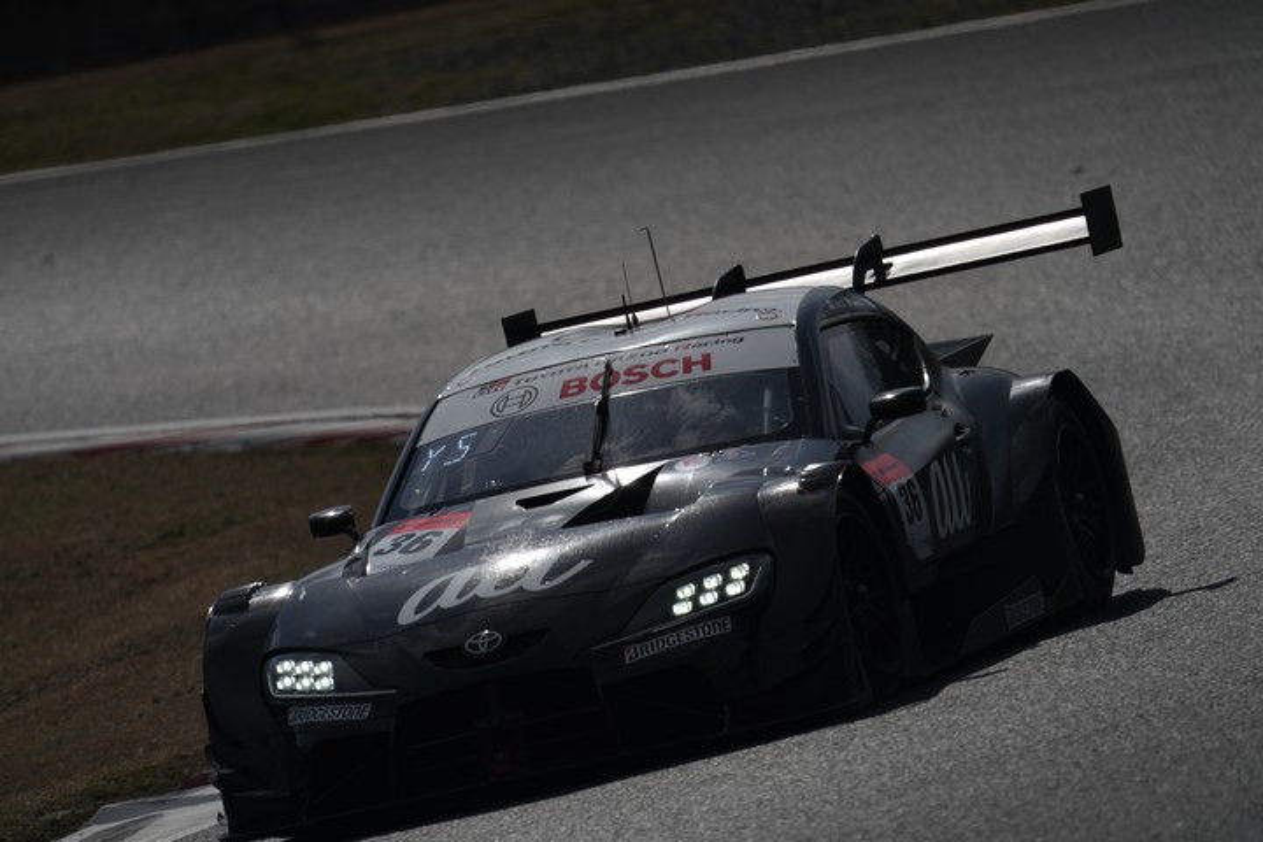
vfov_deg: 2.3
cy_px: 421
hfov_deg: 3.4
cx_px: 632
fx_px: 21048
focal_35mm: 600
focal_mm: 600
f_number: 7.1
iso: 50
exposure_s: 1/1000
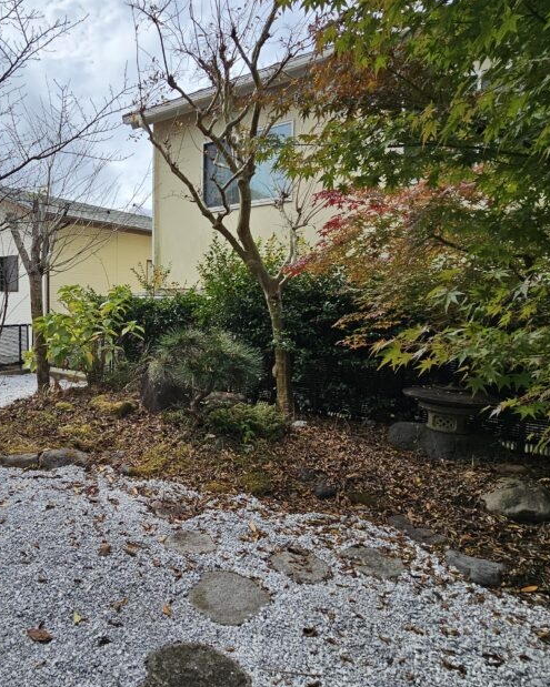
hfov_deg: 61.3
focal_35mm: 21
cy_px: 317
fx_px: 427
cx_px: 128
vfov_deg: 77.5
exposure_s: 1/1874
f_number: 2.2
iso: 50
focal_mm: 2.2
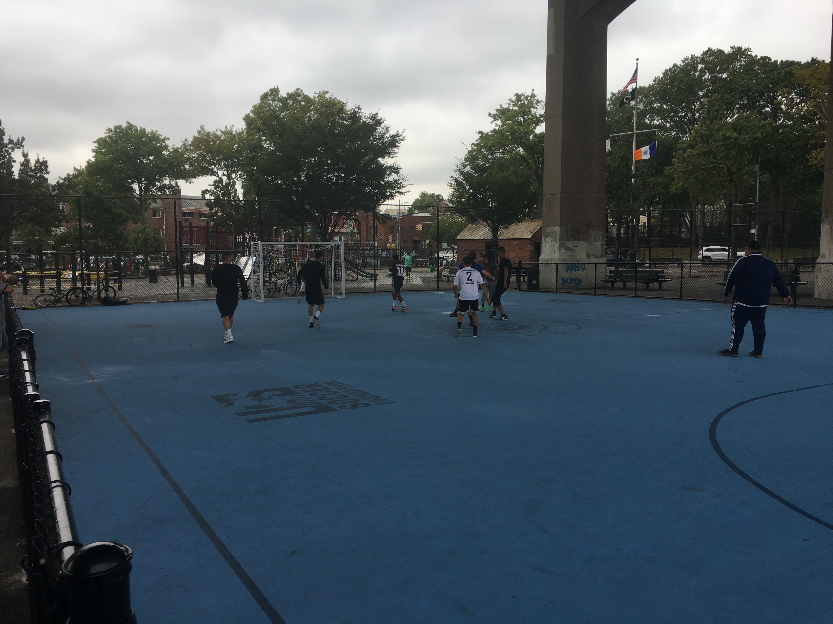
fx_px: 698
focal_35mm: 29
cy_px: 312
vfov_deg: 48.2
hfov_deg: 61.7
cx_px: 416
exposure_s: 1/712
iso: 25
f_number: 2.2
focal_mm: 4.15
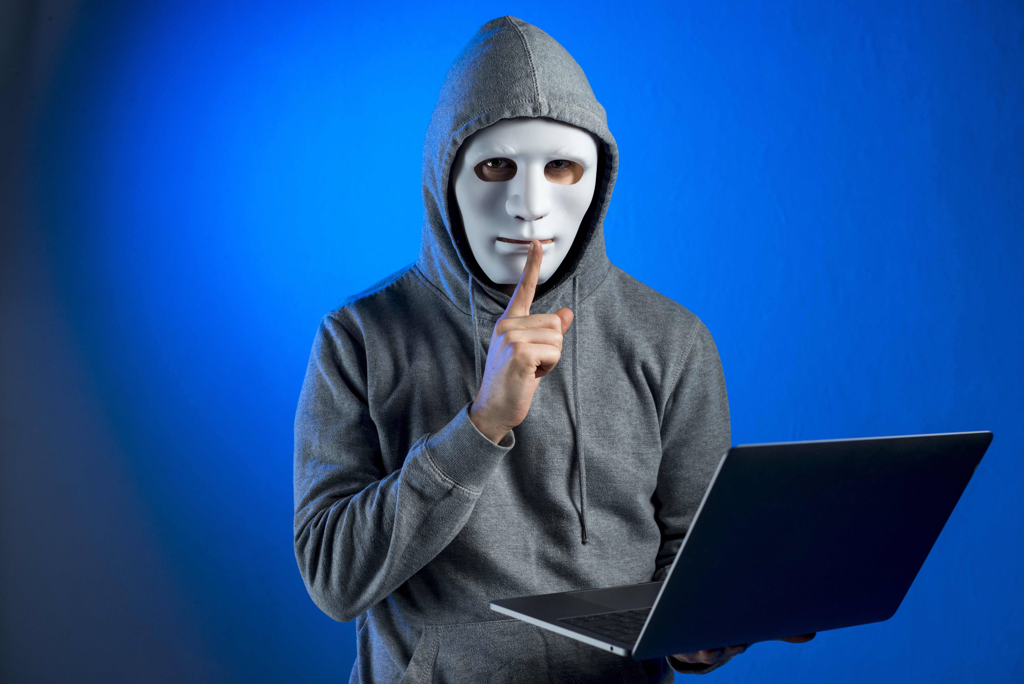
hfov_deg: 39.6
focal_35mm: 50
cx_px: 512
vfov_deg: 27.0
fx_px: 1423
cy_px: 342
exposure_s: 1/160
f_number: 5
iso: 250
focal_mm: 50
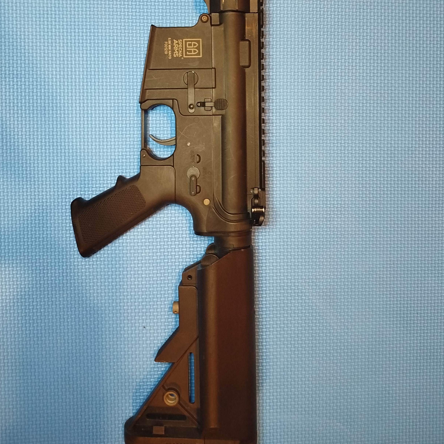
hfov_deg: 47.2
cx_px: 224
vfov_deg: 45.4
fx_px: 508
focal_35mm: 35
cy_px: 106
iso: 800
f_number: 1.7
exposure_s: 1/20
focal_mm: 5.31
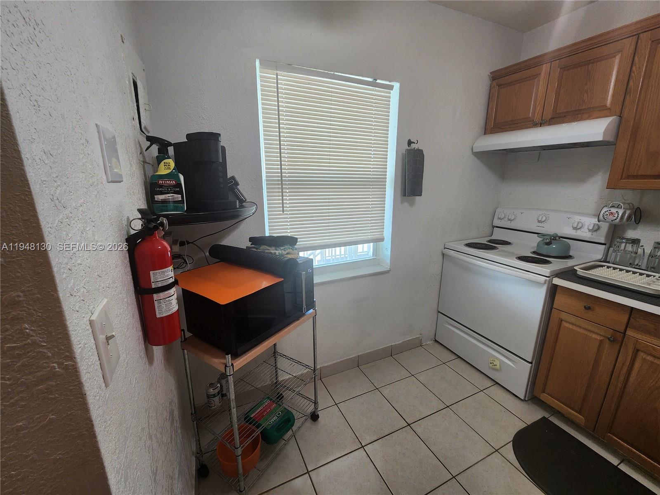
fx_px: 248
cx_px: 330
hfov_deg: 106.2
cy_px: 248
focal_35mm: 13
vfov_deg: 89.9
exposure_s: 1/60
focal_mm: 2.2
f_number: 2.2
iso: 160
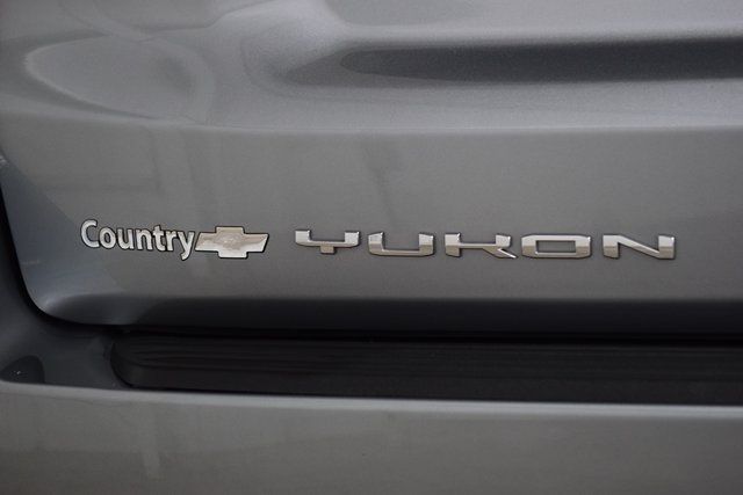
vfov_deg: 13.0
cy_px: 248
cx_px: 372
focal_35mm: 105
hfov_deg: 19.5
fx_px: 2167
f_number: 3.5
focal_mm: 70
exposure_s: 1/125
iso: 1600
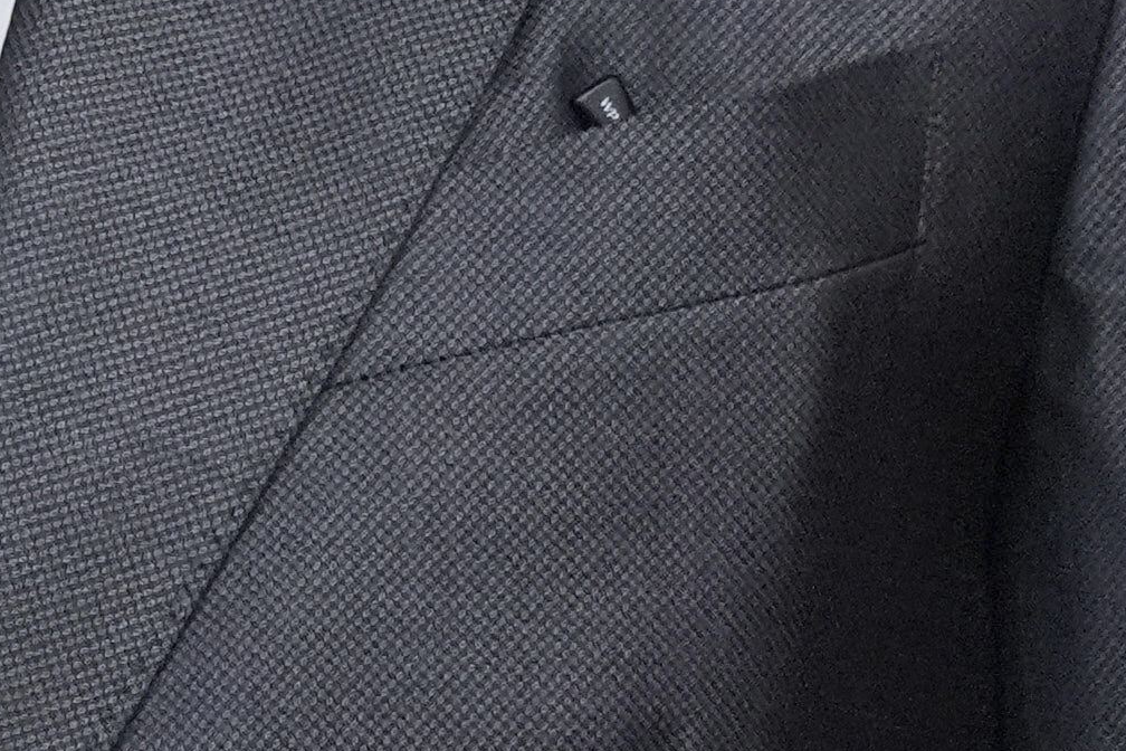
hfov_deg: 1.0
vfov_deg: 0.7
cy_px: -1052
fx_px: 61988
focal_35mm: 1982
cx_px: -1769
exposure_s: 1/320
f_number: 5.6
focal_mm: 333
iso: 4000
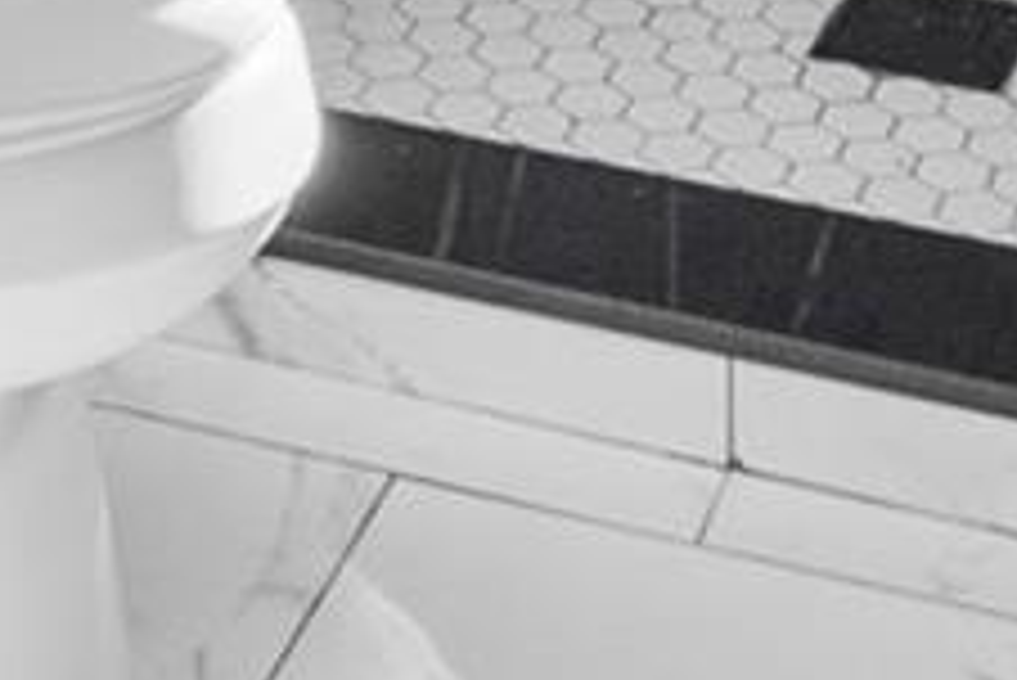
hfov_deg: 19.2
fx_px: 2996
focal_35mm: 106
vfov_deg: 8.9
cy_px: -1693
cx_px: 382
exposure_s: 1/6
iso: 200
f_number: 8
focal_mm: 10
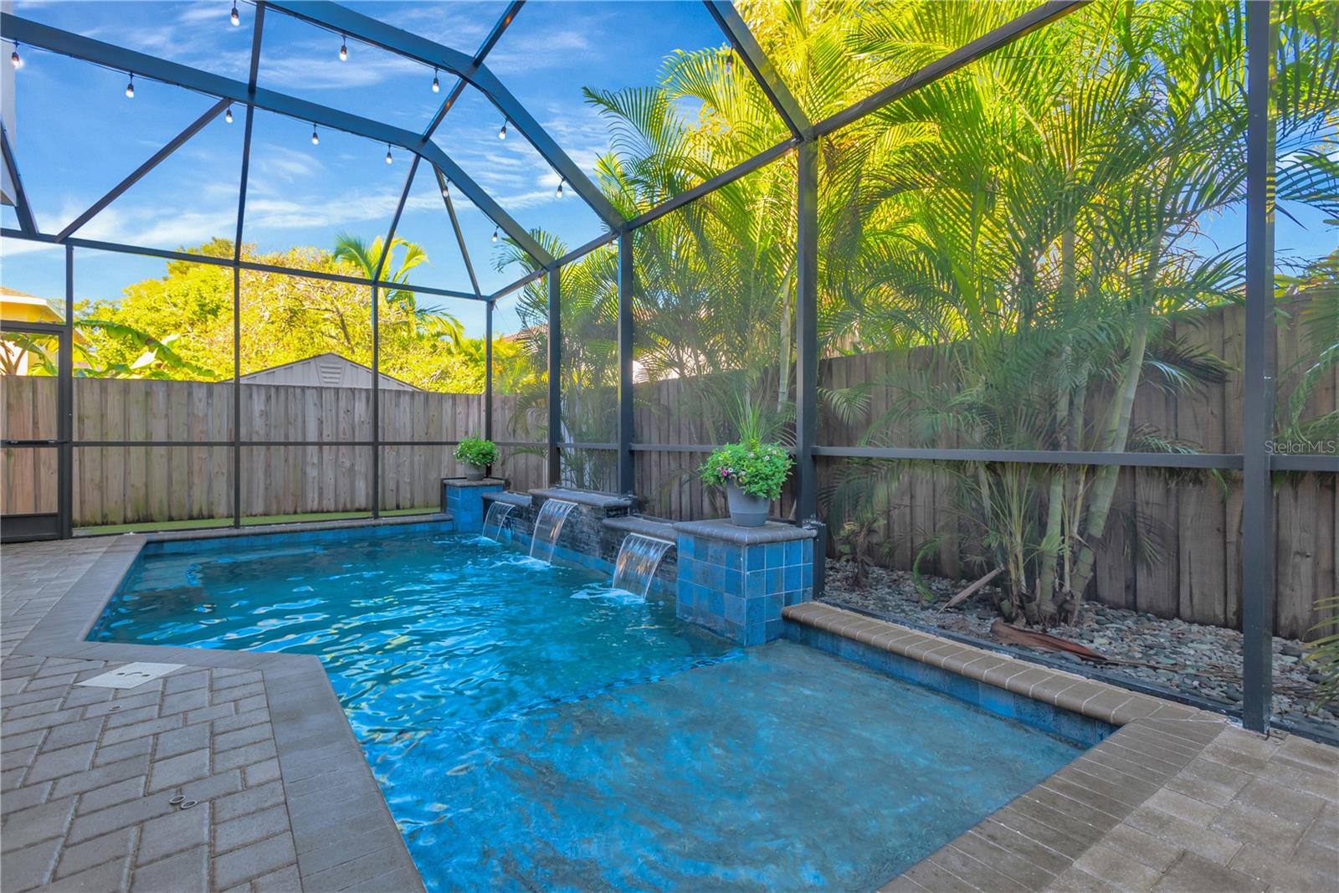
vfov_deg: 70.5
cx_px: 670
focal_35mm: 17
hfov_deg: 93.3
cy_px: 446
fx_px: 632
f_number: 6.3
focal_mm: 17
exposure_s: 1/25
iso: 400
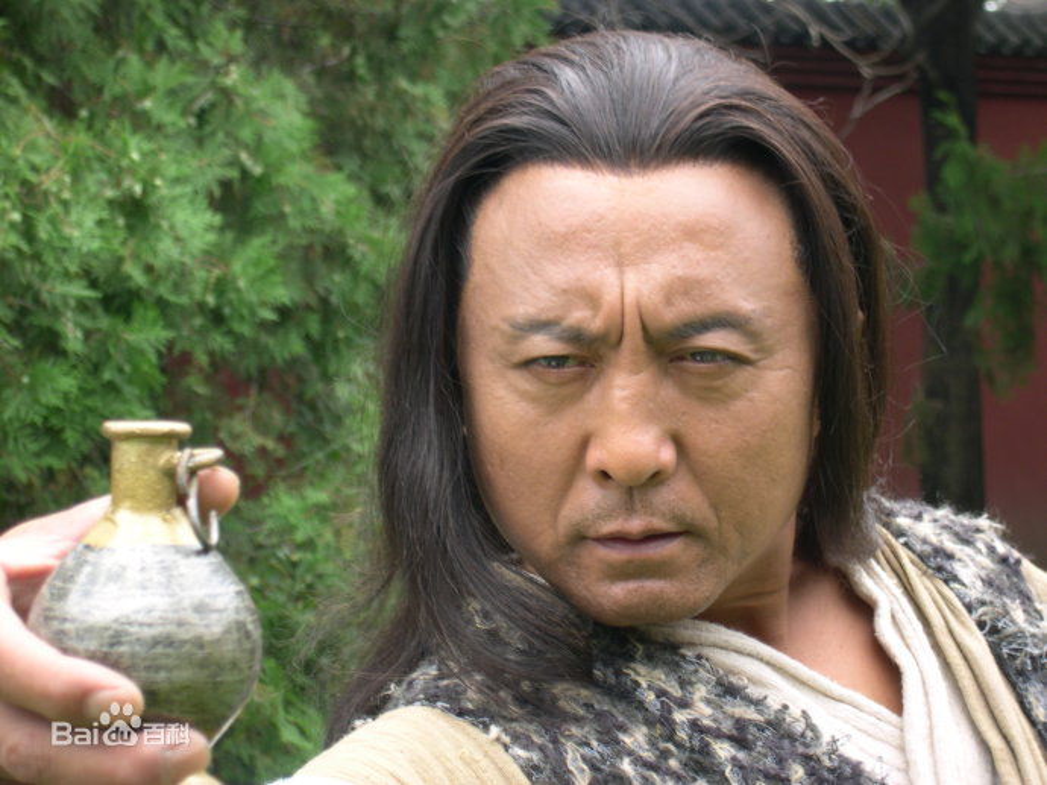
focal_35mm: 114
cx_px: 524
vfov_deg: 13.0
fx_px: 3447
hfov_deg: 17.3
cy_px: 392
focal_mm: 24
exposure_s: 1/65.9
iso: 100
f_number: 4.9
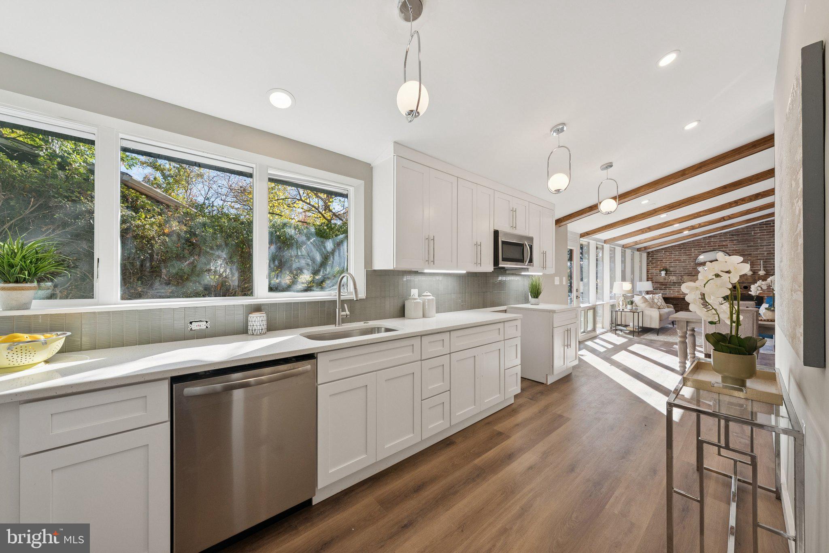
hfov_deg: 108.3
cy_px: 276
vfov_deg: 85.5
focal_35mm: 13
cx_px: 414
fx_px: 299
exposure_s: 1/160
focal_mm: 13
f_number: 7.1
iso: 640
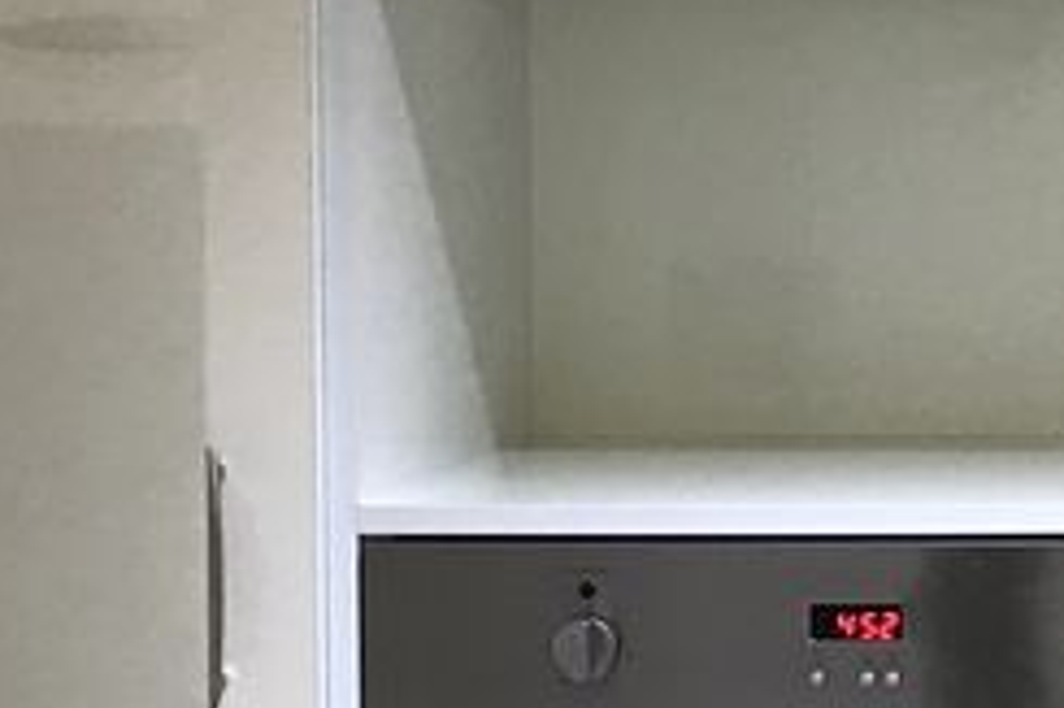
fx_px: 5050
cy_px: 274
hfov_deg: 11.1
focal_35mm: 171
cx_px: 2032
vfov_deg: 8.0
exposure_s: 1/33
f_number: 1.8
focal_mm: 3.99
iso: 20
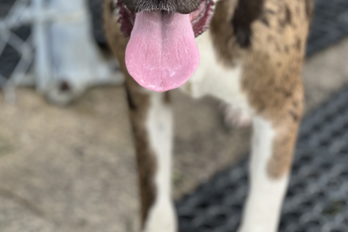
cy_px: 71
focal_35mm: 141
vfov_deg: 9.7
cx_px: 160
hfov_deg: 14.5
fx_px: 1363
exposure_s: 1/121
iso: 64
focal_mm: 9
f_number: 2.8
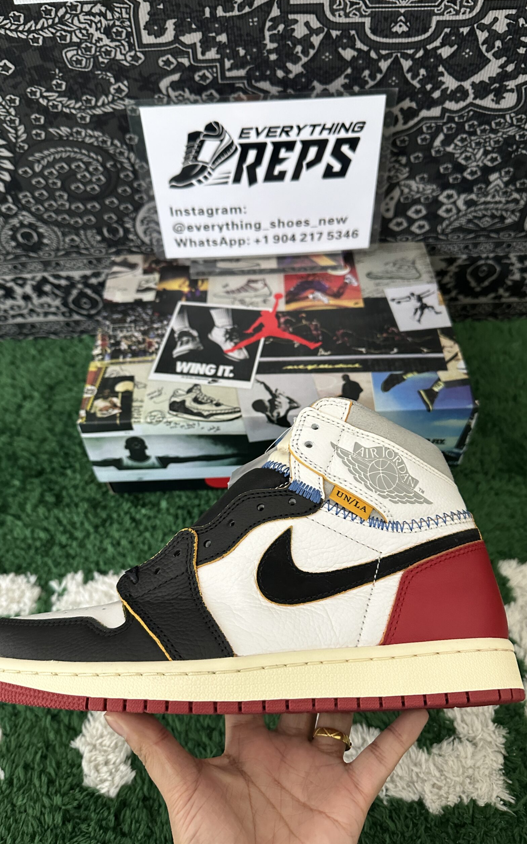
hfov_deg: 47.6
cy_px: 427
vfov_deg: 70.4
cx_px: 258
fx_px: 597
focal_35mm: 26
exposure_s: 1/50
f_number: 1.78
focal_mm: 6.86
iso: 500
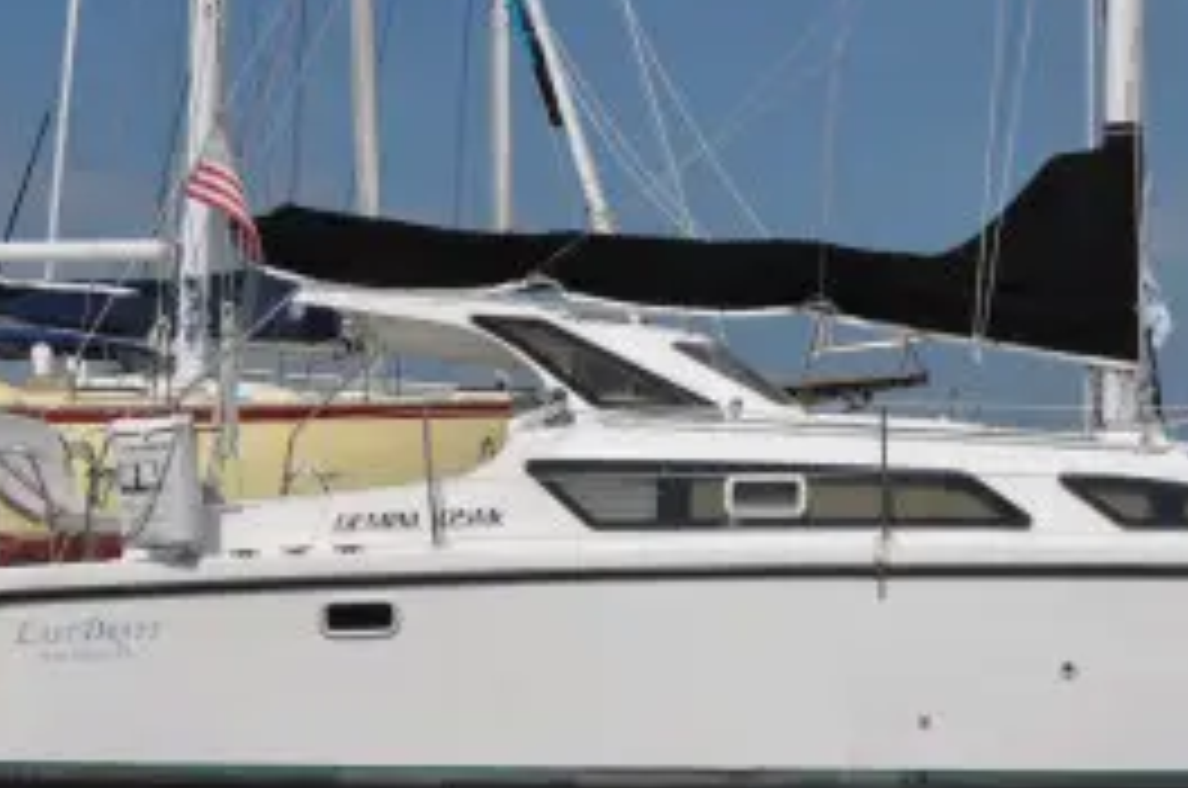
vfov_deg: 17.0
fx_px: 2635
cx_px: 909
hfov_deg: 25.1
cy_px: 371
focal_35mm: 80
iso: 200
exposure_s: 1/640
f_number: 11
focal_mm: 22
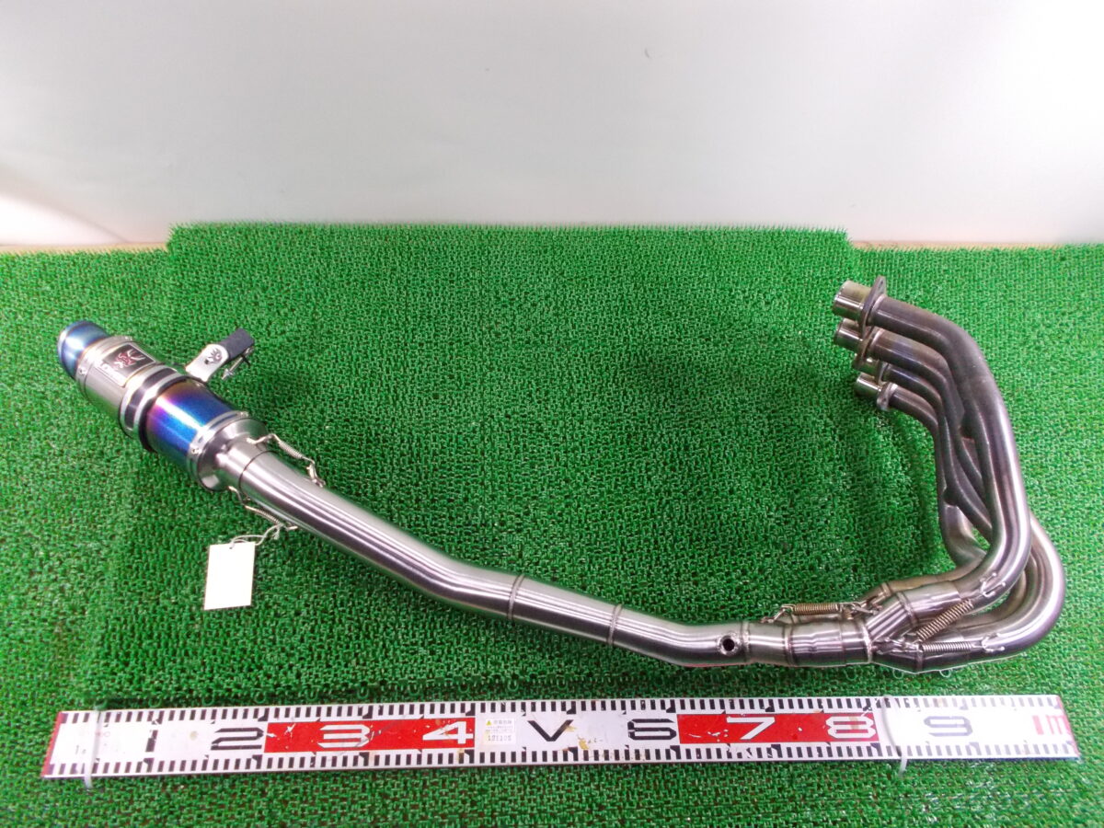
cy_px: 414
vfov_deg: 53.1
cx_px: 552
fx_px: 829
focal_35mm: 26
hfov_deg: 67.3
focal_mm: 4.6
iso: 500
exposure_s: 1/125
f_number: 3.2
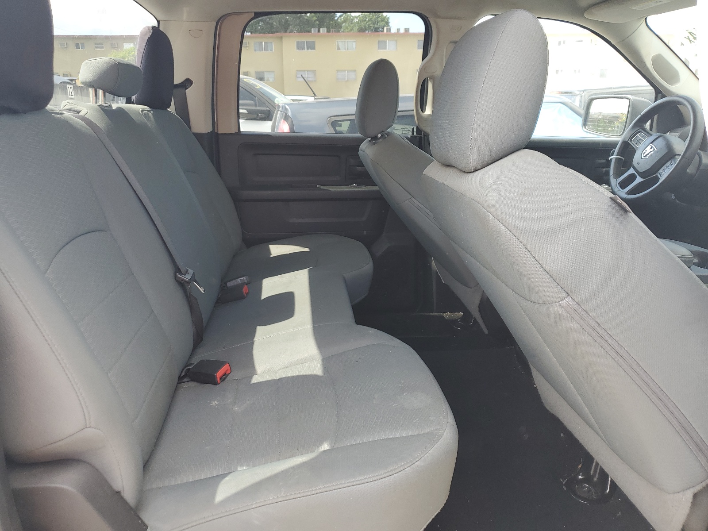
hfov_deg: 67.3
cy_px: 266
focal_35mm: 26
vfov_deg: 53.1
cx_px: 354
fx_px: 532
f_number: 1.5
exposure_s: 1/213
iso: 50
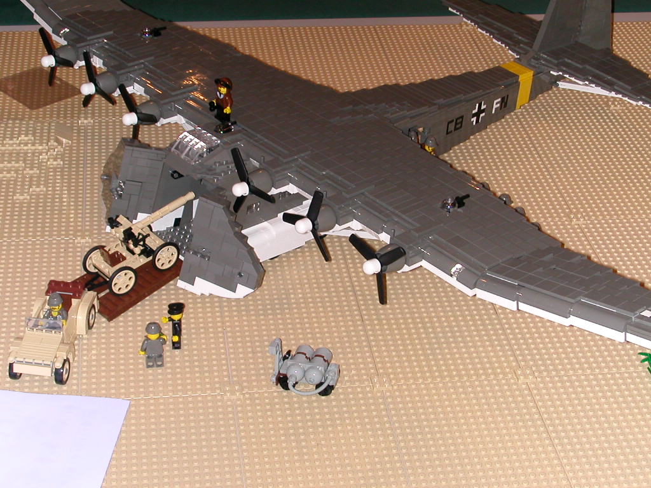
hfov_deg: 28.6
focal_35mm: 68
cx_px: 326
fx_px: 1279
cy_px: 244
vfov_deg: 21.6
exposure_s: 1/59.9
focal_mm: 10.4
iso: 113
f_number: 3.7
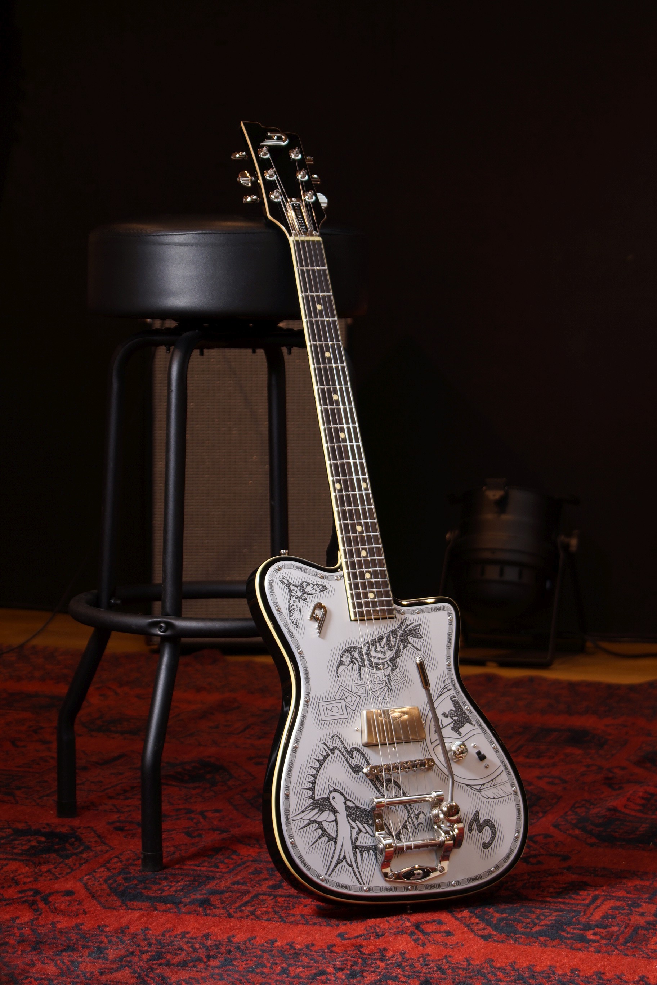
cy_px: 492
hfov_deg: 16.6
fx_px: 2258
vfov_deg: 24.6
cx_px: 328
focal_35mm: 82
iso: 100
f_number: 5
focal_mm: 55
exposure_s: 1/13
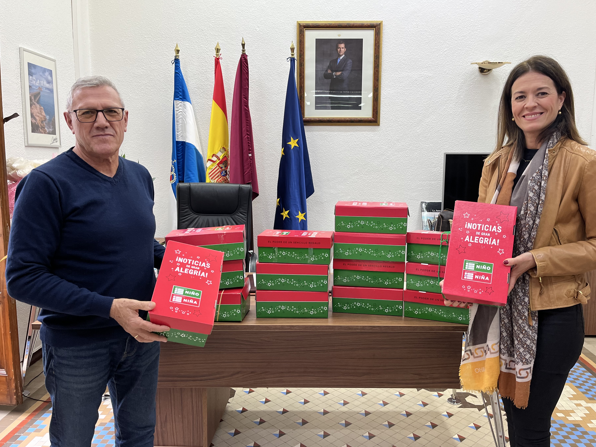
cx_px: 315
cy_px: 221
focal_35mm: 29
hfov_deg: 61.6
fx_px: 499
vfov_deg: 48.2
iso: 125
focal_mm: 5.1
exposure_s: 1/100
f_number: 1.6
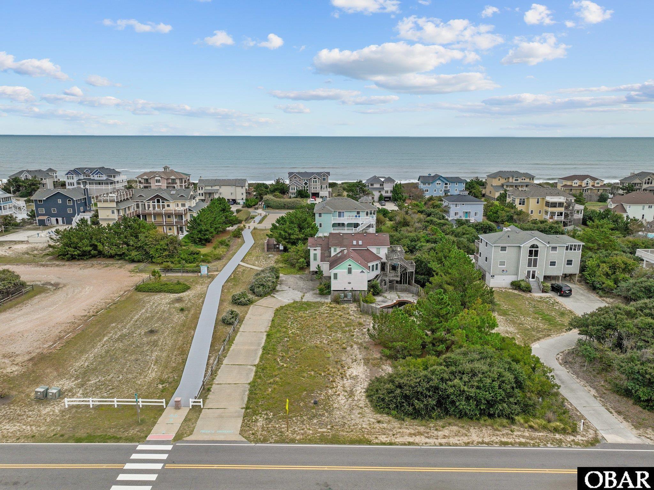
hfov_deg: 71.6
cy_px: 245
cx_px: 327
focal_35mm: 24
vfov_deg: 56.8
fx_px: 453
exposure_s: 1/3200
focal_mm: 12.29
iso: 100
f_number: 2.8
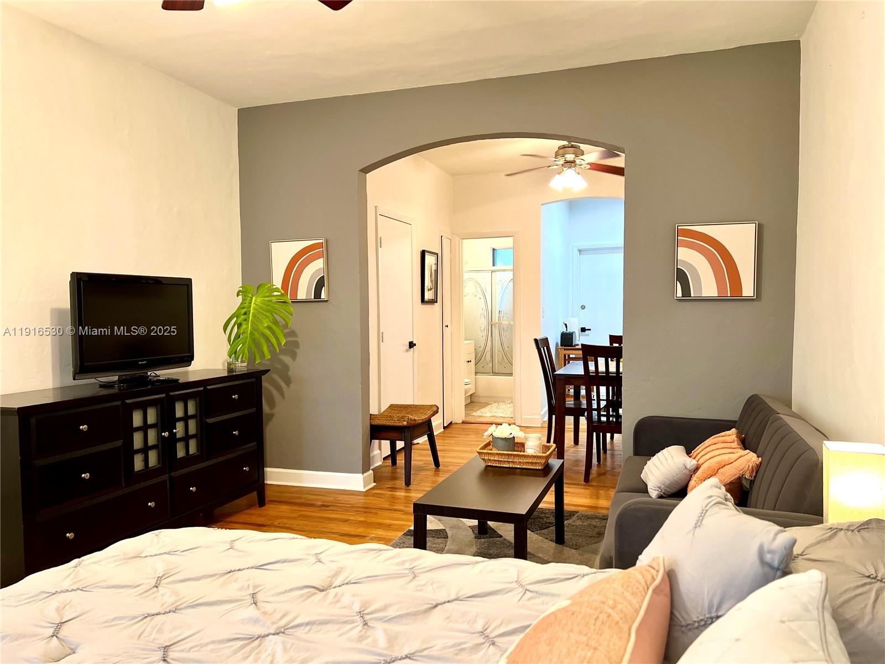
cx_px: 442
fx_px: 665
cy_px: 332
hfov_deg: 67.3
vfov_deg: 53.1
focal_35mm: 26
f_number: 1.5
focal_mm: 5.7
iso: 160
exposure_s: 1/60
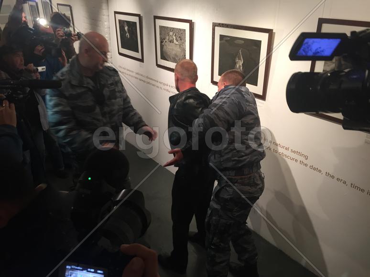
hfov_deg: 61.7
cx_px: 185
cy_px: 138
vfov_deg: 48.2
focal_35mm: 29
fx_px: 310
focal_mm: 4.15
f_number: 2.2
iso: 100
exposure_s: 1/33
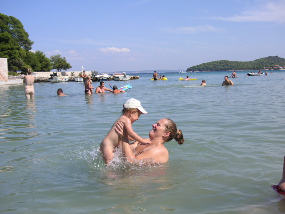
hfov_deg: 42.9
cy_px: 107
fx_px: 362
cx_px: 142
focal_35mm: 44
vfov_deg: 32.9
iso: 50
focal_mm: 7.3
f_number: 8
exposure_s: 1/180
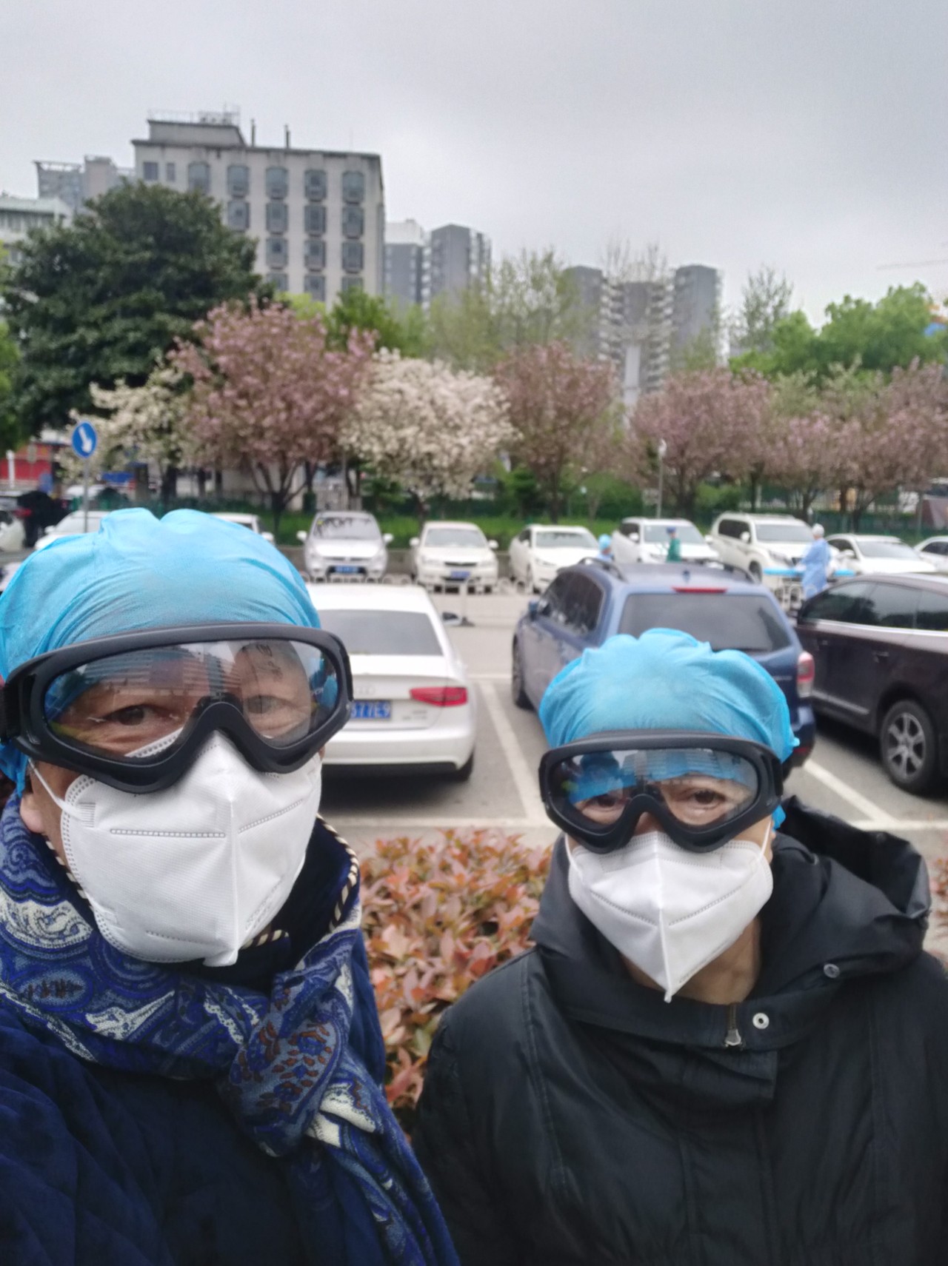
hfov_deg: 61.0
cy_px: 633
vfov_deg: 76.4
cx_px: 474
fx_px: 804
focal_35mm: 22
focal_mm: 3.86
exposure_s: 1/147
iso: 100
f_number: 2
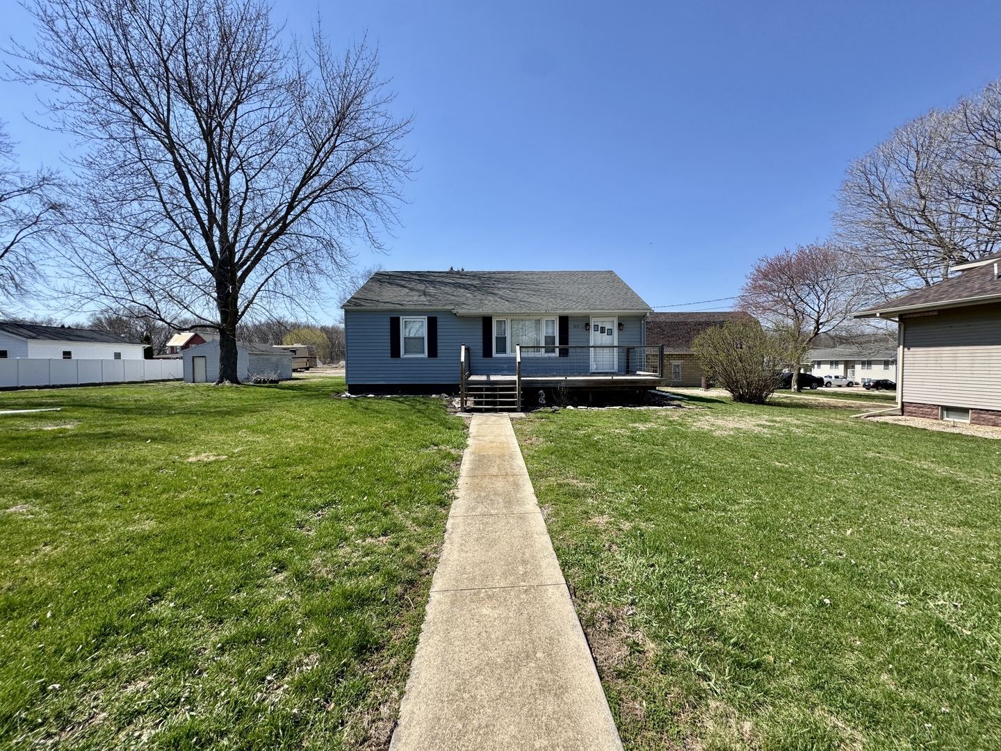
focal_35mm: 14
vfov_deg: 85.7
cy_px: 376
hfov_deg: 102.1
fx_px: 405
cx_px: 500
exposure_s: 1/1420
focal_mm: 2.22
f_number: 2.2
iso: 50
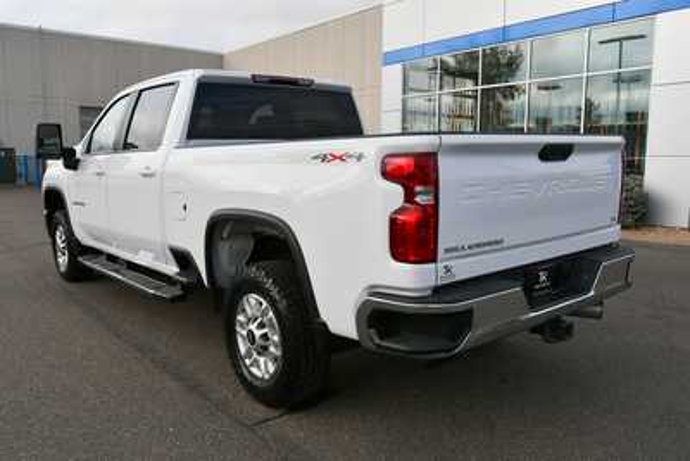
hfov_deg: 61.9
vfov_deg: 43.6
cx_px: 345
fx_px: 575
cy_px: 230
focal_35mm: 30
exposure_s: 1/320
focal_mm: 20
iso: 100
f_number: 9
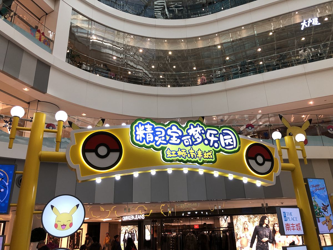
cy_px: 125
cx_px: 166
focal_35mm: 28
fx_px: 269
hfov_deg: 63.4
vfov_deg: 49.7
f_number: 1.8
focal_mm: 4
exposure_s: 1/100
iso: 40
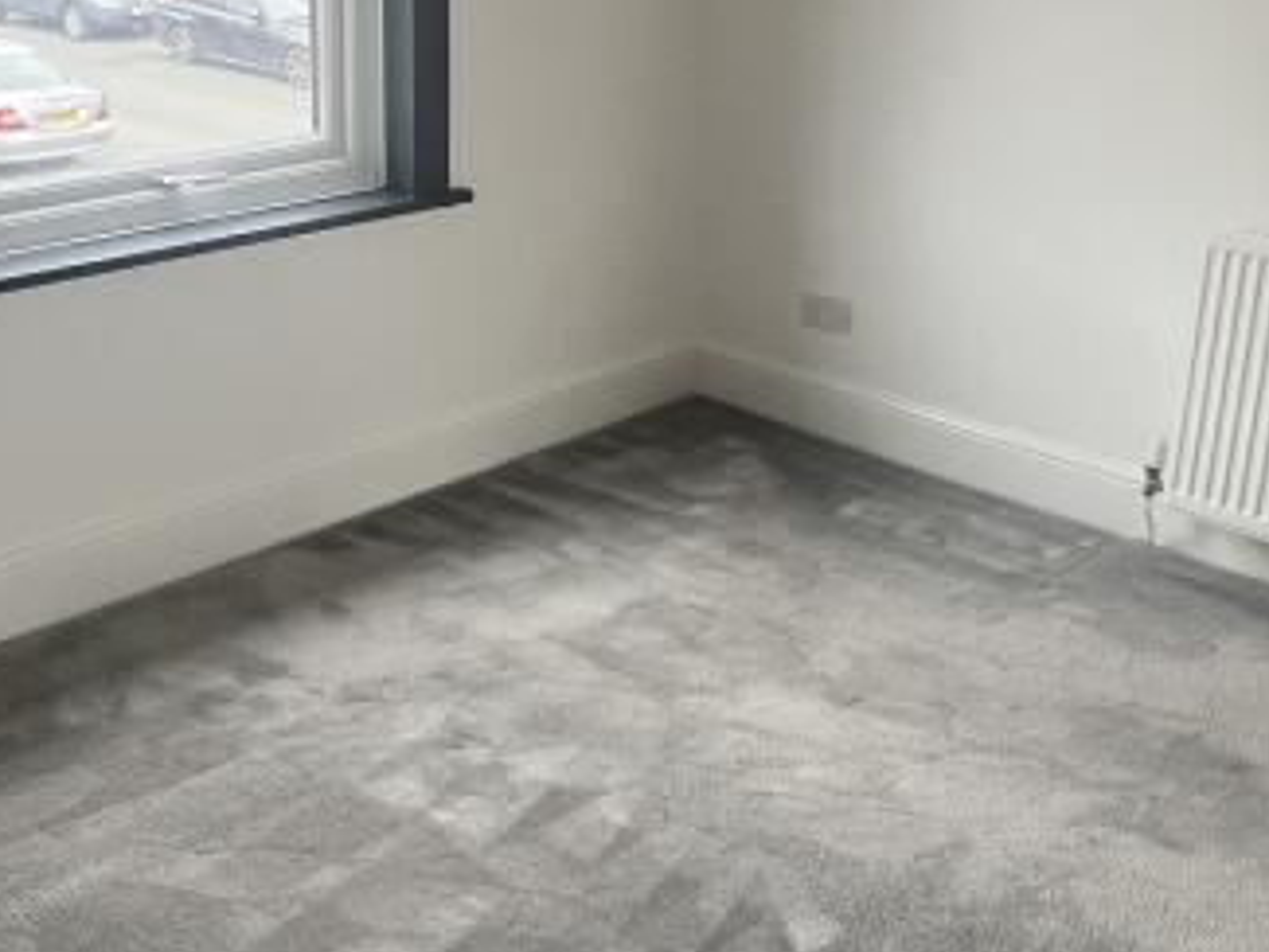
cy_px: 297
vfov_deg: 34.7
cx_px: 539
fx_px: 1504
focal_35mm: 41
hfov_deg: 45.6
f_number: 1.8
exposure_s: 1/99
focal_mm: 1.57
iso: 160
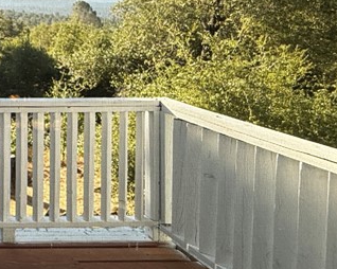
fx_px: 439
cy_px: 25
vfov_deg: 32.4
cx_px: -147
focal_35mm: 44
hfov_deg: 29.3
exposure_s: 1/254
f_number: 2.2
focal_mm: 2.22
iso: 50
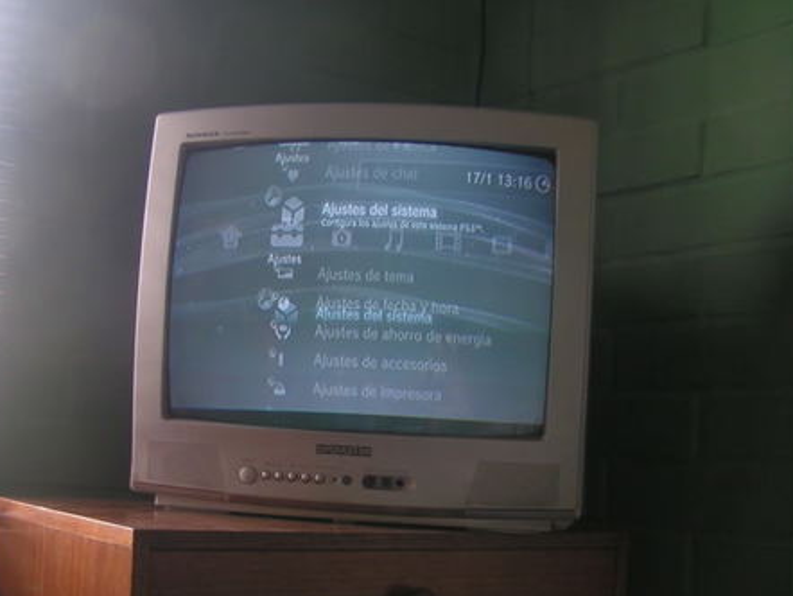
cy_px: 343
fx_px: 1261
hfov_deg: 34.8
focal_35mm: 55
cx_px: 330
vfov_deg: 26.6
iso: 100
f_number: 2.8
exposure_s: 1/40
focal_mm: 5.8
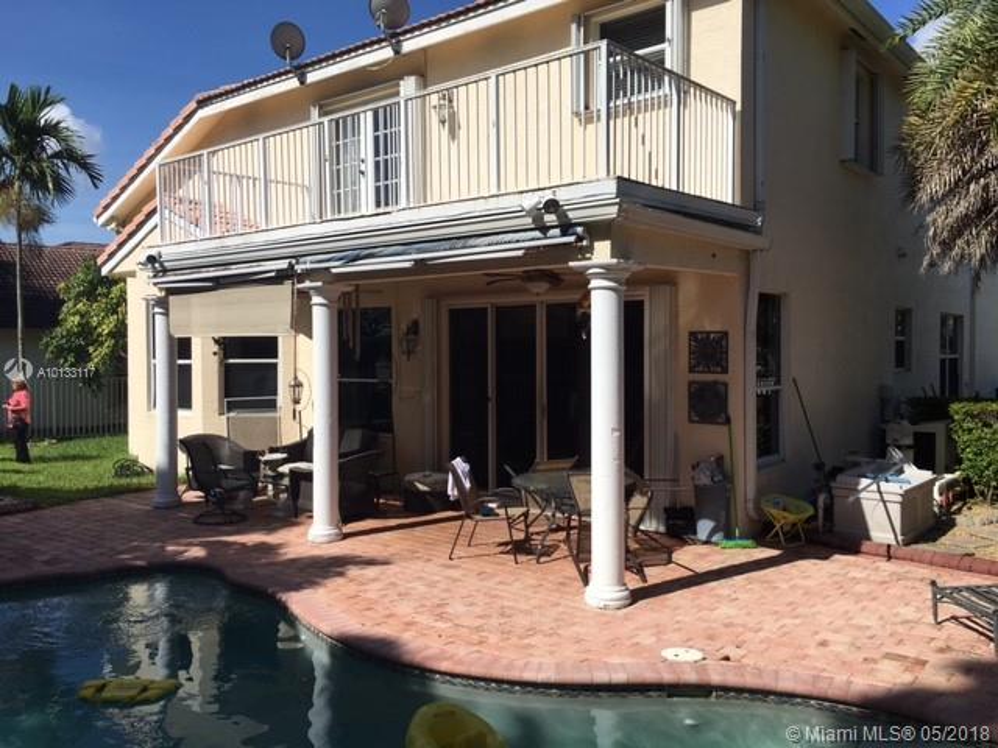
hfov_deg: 61.7
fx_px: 836
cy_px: 374
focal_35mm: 29
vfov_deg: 48.2
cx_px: 499
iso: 25
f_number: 2.2
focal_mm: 4.15
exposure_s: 1/2481
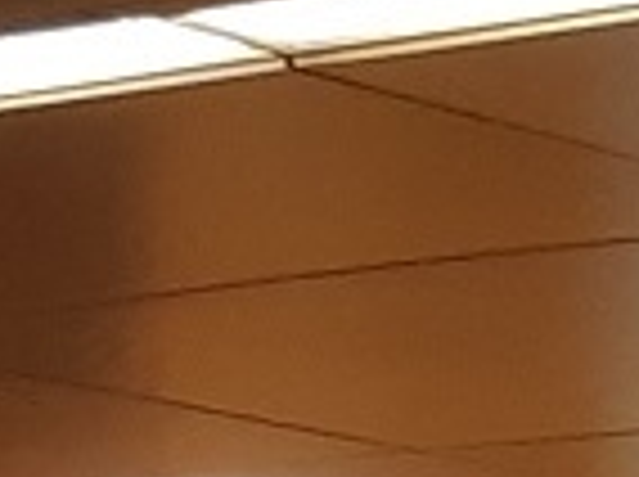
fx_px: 2027
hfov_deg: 16.4
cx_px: 954
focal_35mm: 110
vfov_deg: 11.8
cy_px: 986
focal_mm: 3.93
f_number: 1.7
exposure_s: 1/60
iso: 80
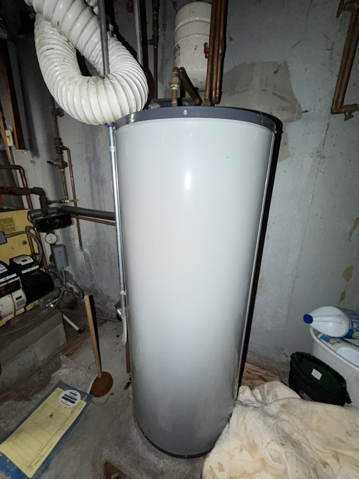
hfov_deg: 85.7
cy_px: 240
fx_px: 194
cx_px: 180
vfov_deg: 102.1
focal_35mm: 14
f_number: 2.2
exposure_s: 1/40
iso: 125
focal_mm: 2.22
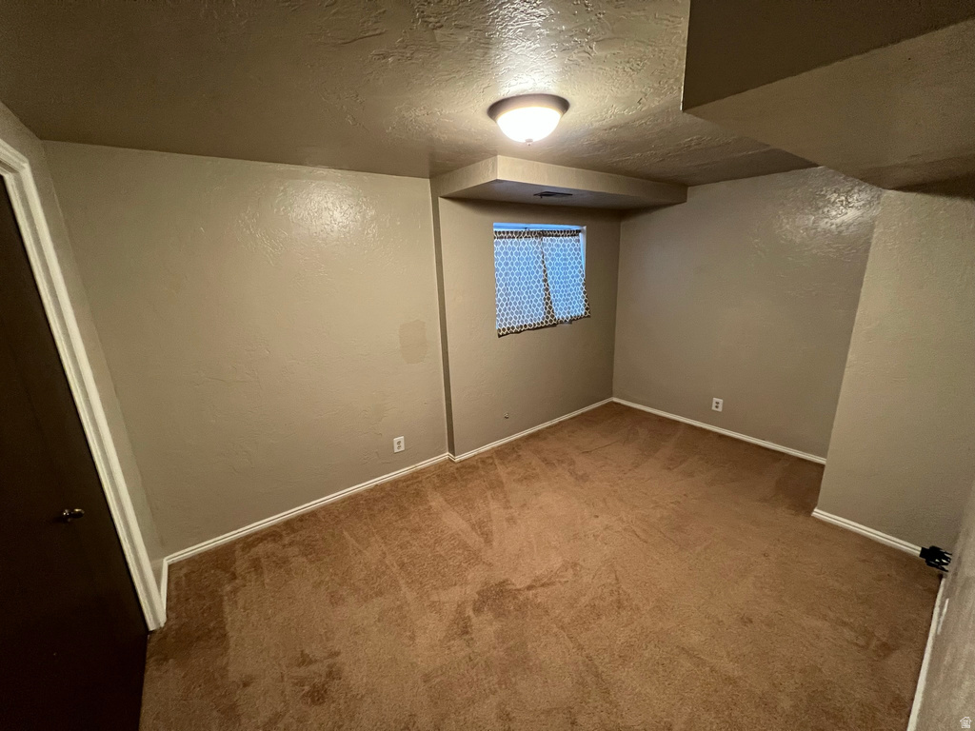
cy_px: 366
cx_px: 488
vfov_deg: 89.9
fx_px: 366
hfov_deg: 106.2
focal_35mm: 13
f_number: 1.8
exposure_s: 1/60
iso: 400
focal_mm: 1.57
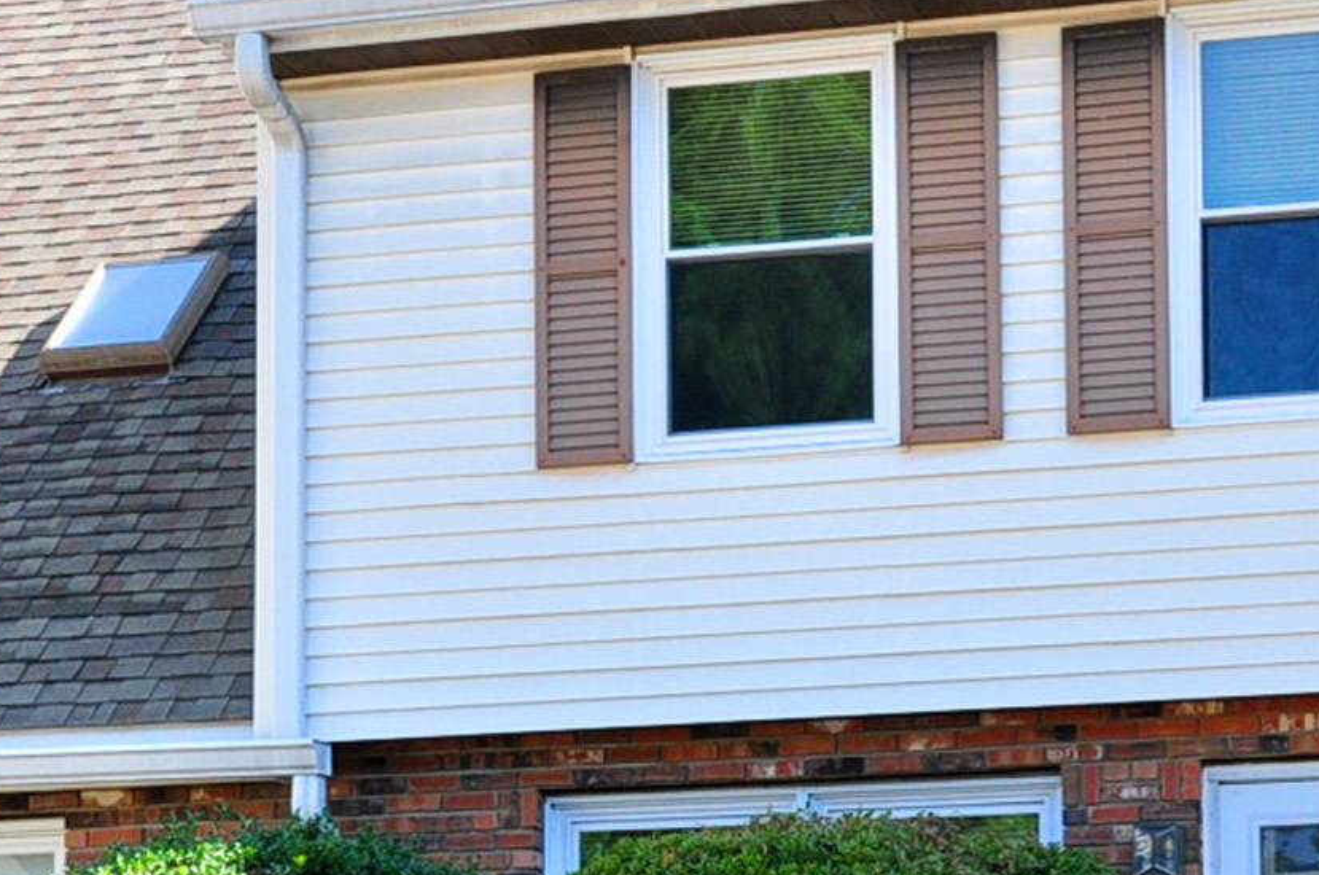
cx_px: 1036
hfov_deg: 19.3
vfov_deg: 12.7
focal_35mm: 105
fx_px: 3841
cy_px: 1064
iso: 400
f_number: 8
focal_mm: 20
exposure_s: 1/200
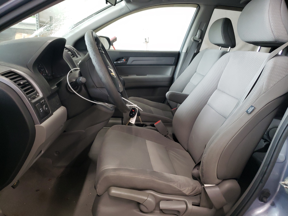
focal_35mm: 26
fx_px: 216
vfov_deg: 53.1
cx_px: 144
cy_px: 108
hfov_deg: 67.3
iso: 201
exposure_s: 1/50
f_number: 1.5
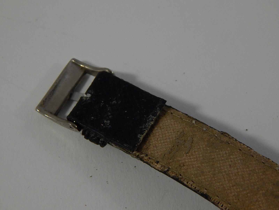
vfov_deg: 27.0
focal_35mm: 54
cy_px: 105
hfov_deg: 35.5
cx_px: 140
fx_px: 435
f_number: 3.8
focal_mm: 9.7
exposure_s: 1/80
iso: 400
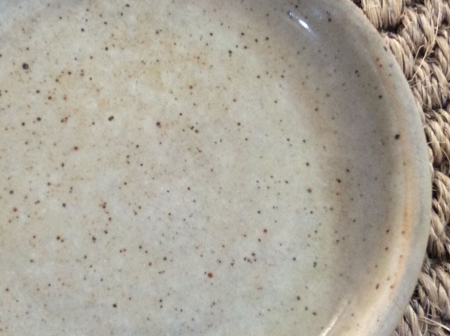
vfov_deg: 24.7
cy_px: 155
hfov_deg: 32.2
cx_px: 117
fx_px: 766
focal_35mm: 59
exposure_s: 1/25
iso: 125
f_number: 2.4
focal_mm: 3.3
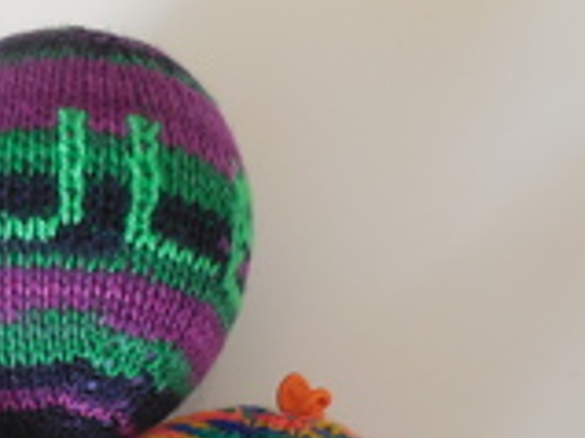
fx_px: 929
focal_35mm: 55
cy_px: 471
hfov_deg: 32.2
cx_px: 2
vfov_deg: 24.8
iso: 320
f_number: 3.1
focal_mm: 4.5
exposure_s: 1/30
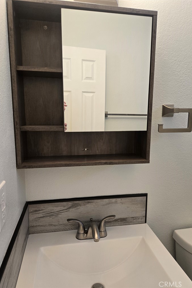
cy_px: 144
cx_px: 100
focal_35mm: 24
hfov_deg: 53.1
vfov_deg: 73.8
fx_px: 192
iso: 200
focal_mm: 5.4
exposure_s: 1/120
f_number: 1.8
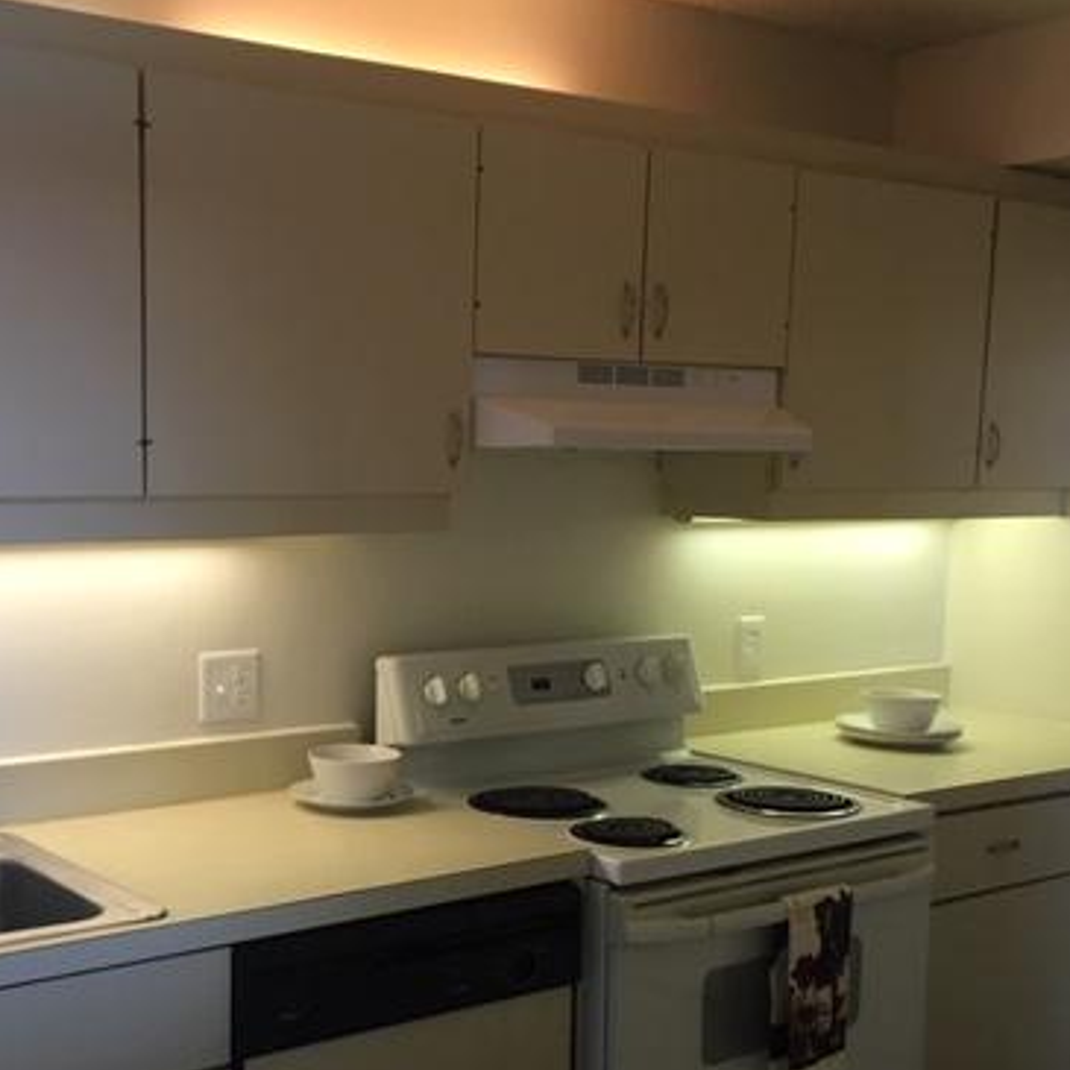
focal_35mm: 45
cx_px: 320
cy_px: 648
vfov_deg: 37.4
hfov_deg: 37.0
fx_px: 1574
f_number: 2.2
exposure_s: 1/30
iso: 40
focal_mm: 4.15
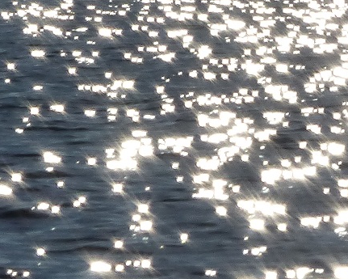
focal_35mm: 1001
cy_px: -169
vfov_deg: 1.5
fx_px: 10312
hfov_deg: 1.9
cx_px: 547
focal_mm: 39.8
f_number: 8
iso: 160
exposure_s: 1/4000
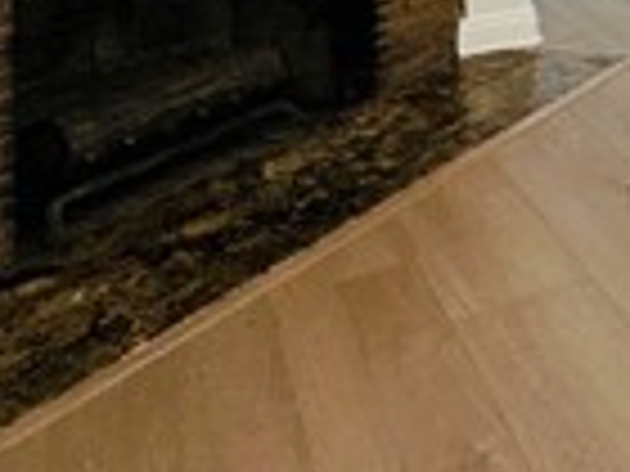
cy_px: -319
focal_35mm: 64
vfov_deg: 18.9
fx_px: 1165
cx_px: 1048
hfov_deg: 22.2
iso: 40
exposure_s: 1/122
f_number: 2.2
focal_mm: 2.22
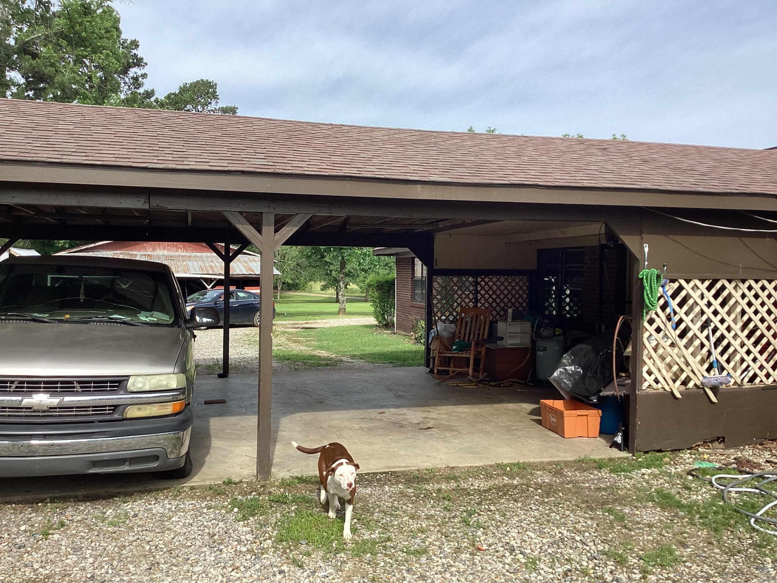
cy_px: 292
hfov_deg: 58.4
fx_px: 696
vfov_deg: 45.4
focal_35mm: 31
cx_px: 388
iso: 25
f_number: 2.4
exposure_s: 1/708
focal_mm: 3.3
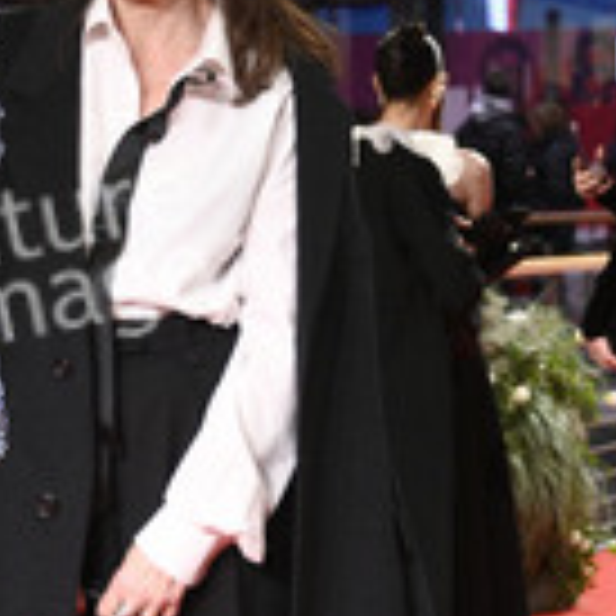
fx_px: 3604
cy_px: 504
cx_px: 108
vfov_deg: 9.7
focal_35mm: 179
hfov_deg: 9.7
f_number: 5
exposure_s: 1/200
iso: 5000
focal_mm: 72
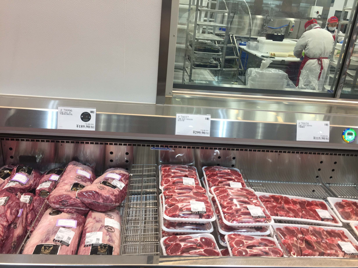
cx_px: 179
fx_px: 300
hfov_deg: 61.7
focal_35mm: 29
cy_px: 134
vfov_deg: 48.2
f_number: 2.2
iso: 40
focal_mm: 4.15
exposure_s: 1/50
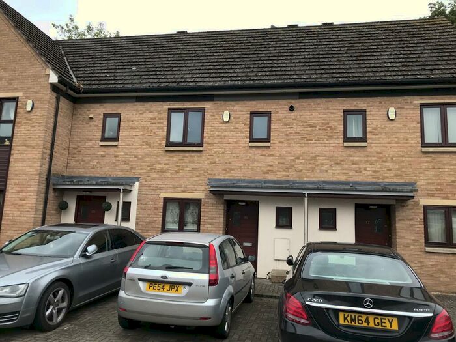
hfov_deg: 63.4
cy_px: 171
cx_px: 228
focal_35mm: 28
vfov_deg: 49.7
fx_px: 369
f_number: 1.8
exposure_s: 1/798
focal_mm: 3.99
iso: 20
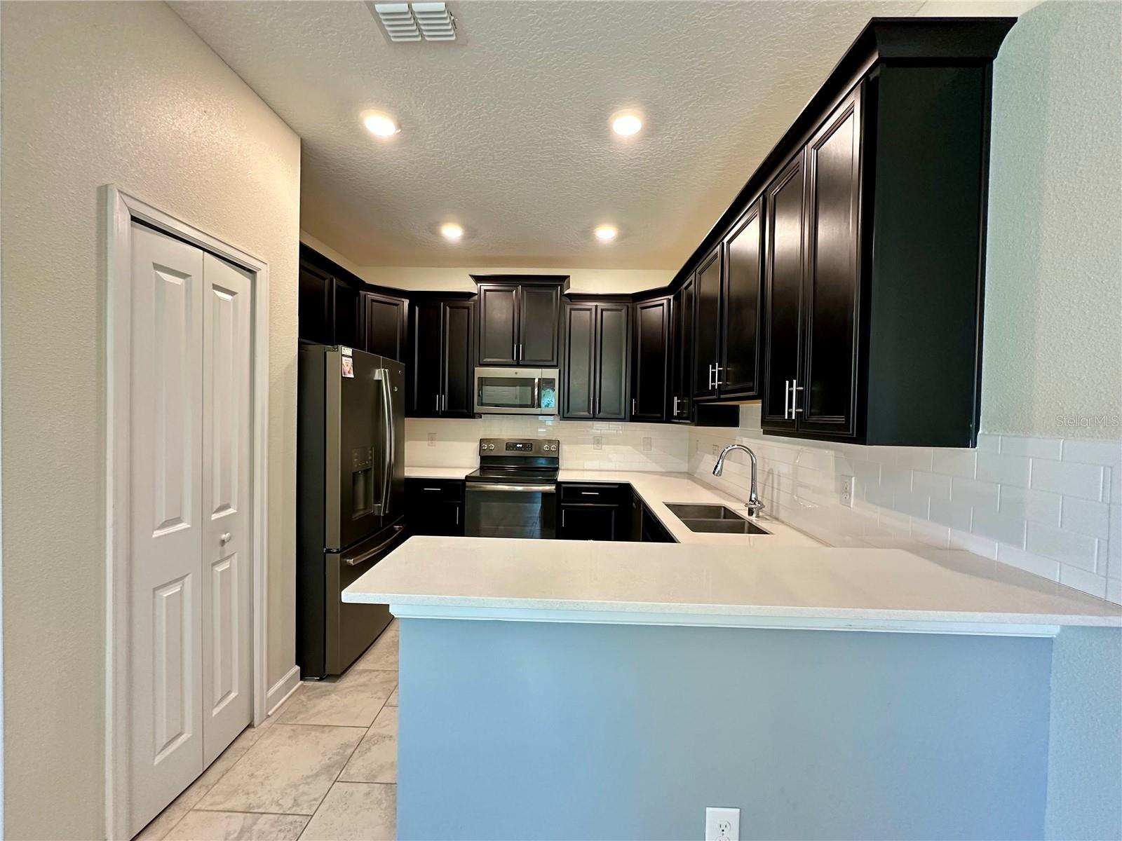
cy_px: 420
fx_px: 454
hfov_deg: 102.1
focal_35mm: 14
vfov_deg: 85.7
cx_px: 561
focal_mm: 2.22
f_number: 2.2
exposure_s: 1/60
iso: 320
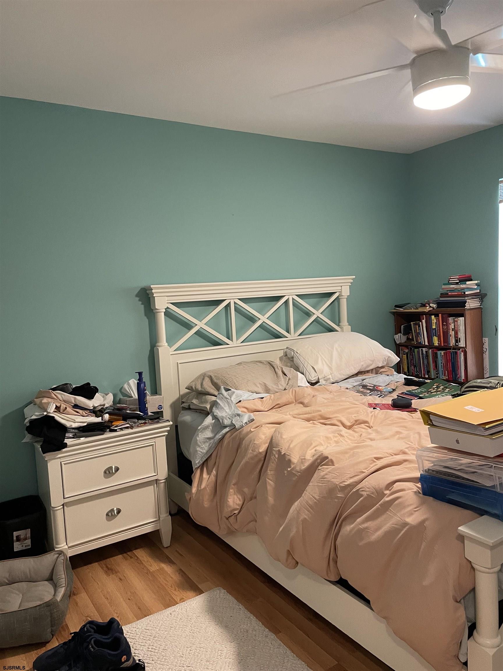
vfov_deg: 67.3
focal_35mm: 26
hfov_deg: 53.1
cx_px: 252
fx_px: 504
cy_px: 336
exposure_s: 1/60
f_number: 1.6
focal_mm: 4.2
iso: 250
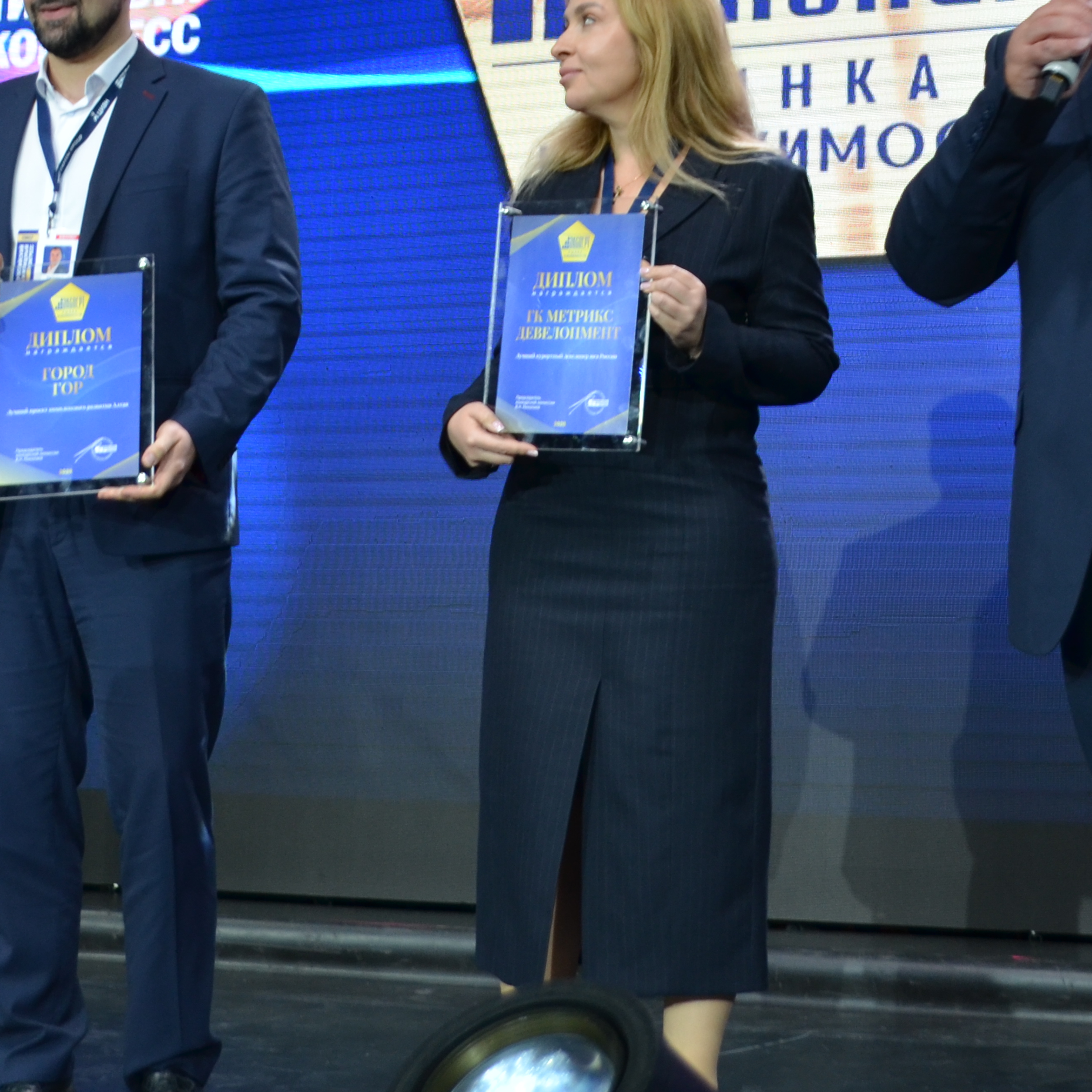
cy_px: 206
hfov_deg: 21.3
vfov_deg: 21.1
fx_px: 2891
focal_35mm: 81
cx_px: 698
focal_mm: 24
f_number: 4.5
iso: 400
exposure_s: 1/100
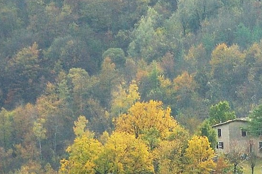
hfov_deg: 4.5
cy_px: 196
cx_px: 476
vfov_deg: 3.0
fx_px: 3334
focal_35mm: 458
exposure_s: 1/160
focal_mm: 70
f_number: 6.3
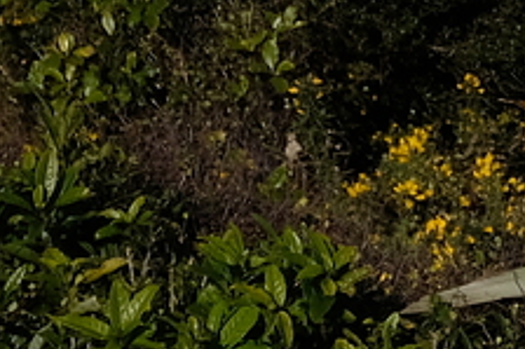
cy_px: -610
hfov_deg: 9.8
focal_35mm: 193
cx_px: 1125
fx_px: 2812
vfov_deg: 6.6
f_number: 6.3
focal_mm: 18
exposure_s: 1/3500
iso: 400
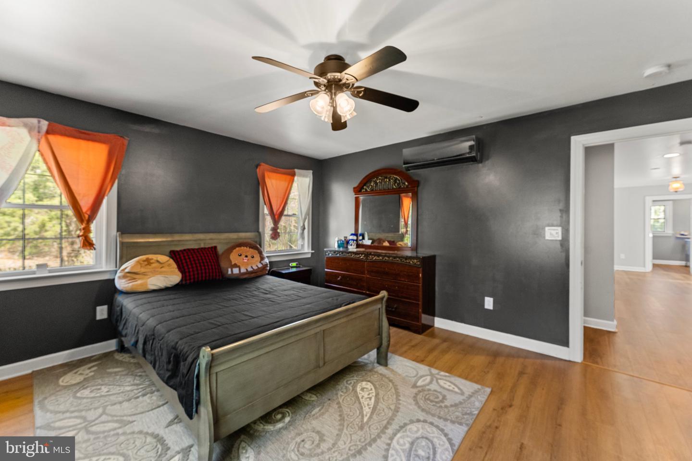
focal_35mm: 14
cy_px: 230
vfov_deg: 81.2
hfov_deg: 104.3
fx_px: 269
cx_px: 346
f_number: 7.1
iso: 1000
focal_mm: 14
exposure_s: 1/15
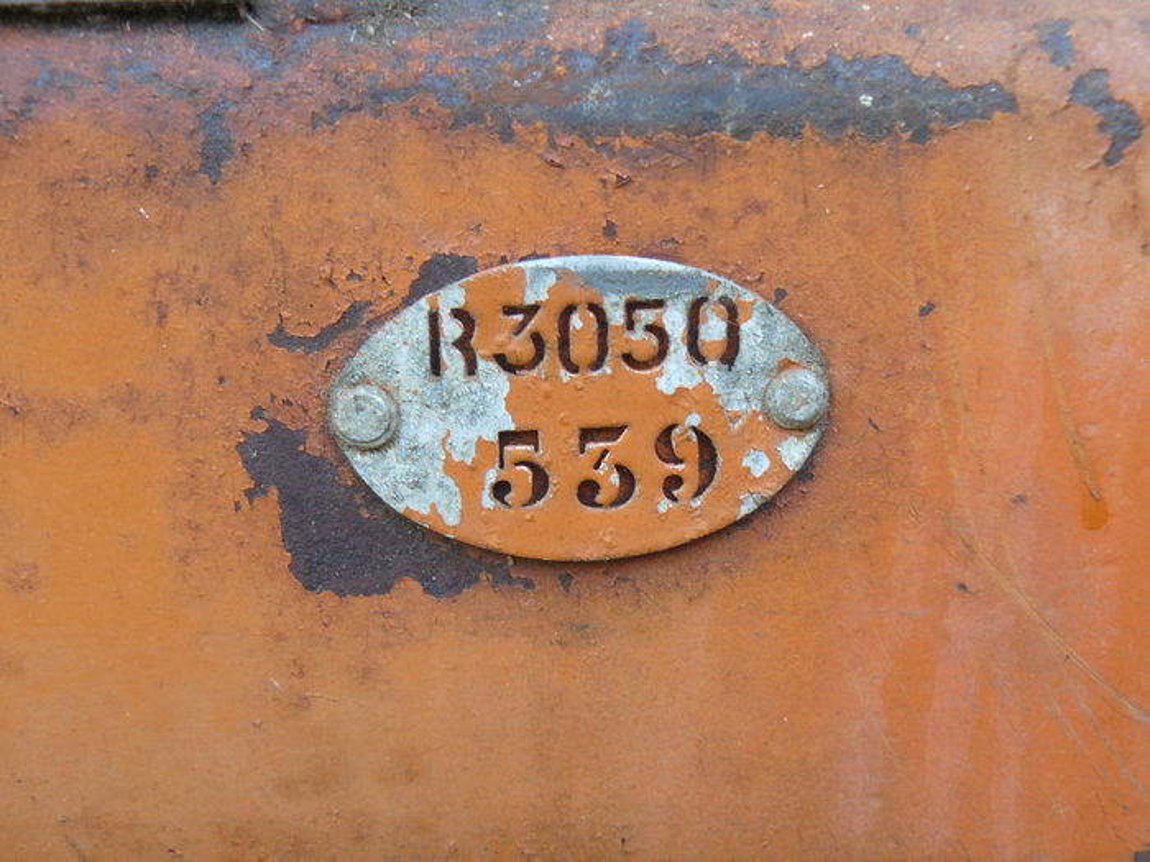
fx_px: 2126
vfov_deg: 22.9
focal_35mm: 64
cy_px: 431
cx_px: 575
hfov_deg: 30.3
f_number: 3.2
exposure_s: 1/30
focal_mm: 10.7
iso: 160
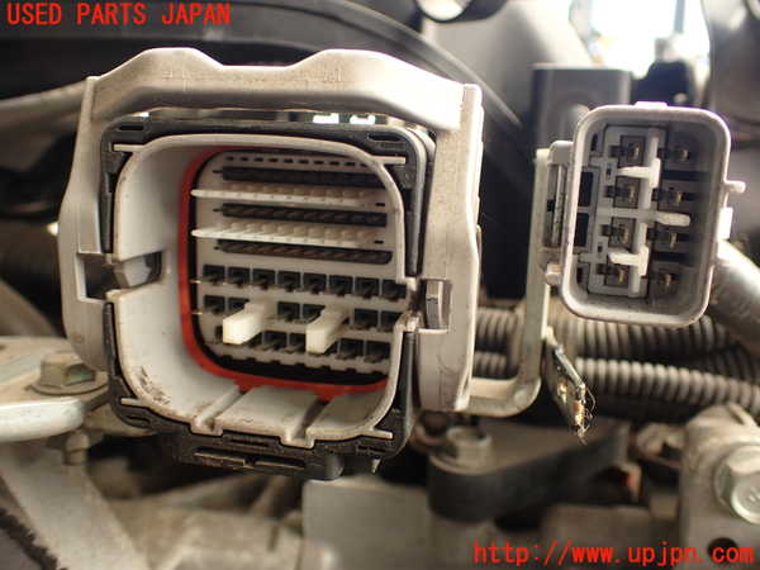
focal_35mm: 32
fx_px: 703
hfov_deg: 56.8
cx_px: 380
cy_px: 285
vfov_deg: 44.2
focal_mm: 5.79
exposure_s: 1/60
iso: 125
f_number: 2.4
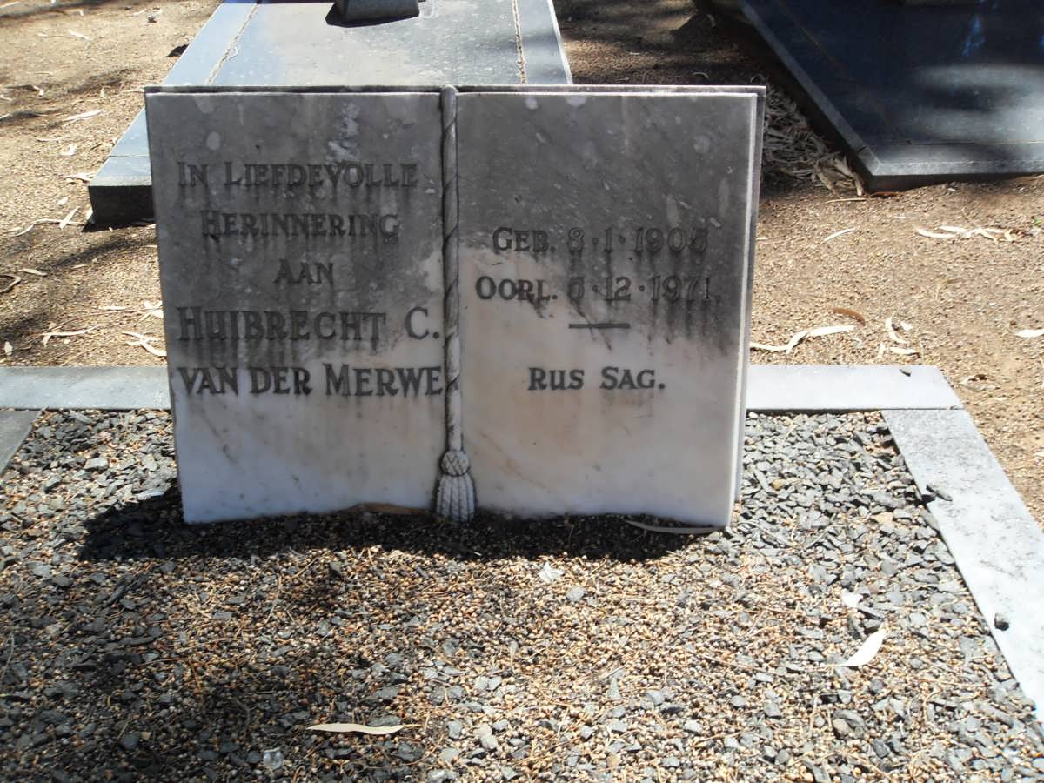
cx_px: 522
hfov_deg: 52.6
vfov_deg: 40.7
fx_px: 1056
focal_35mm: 35
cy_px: 392
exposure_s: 1/90
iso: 80
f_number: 8.2
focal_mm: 6.3
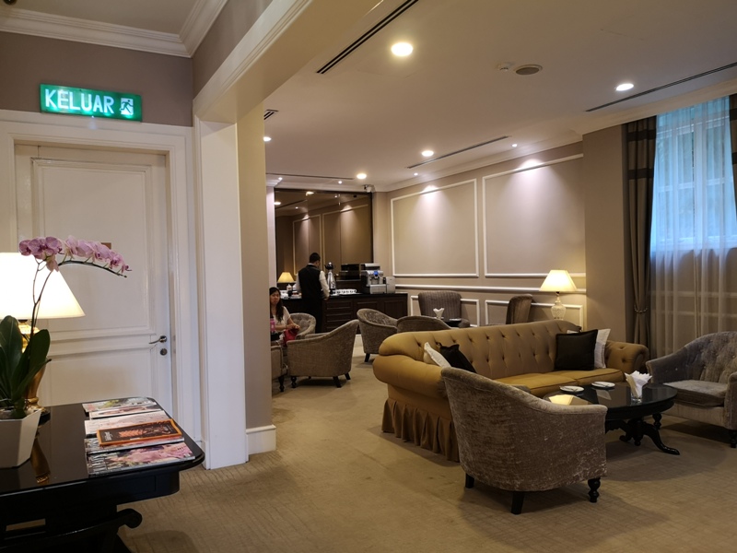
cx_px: 368
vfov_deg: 51.4
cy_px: 276
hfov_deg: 65.3
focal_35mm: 27
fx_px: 575
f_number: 1.8
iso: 160
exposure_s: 1/33.3
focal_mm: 3.95
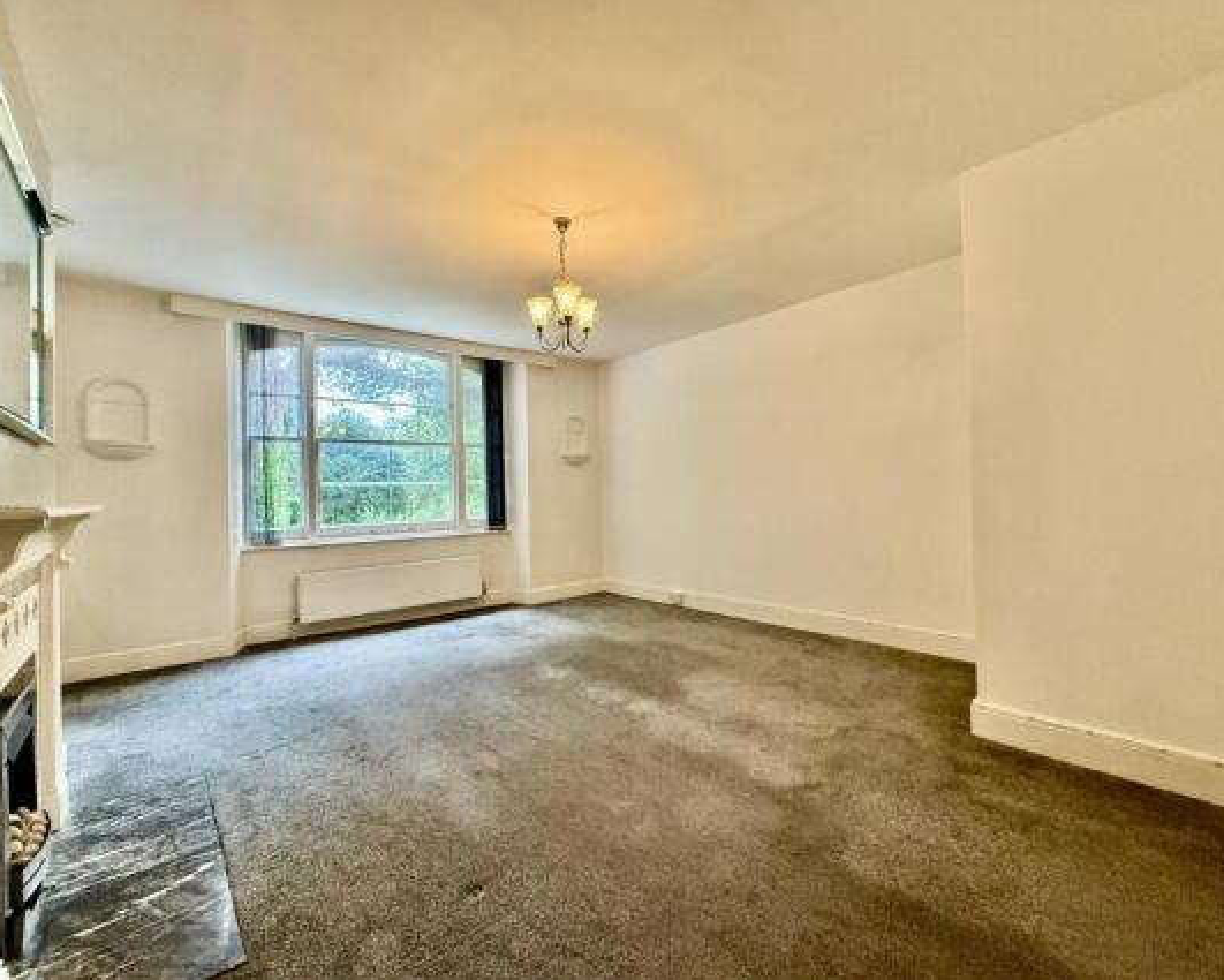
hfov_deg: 96.8
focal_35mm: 15
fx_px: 543
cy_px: 483
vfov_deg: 84.1
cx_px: 614
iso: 500
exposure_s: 1/100
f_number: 2.2
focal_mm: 2.22
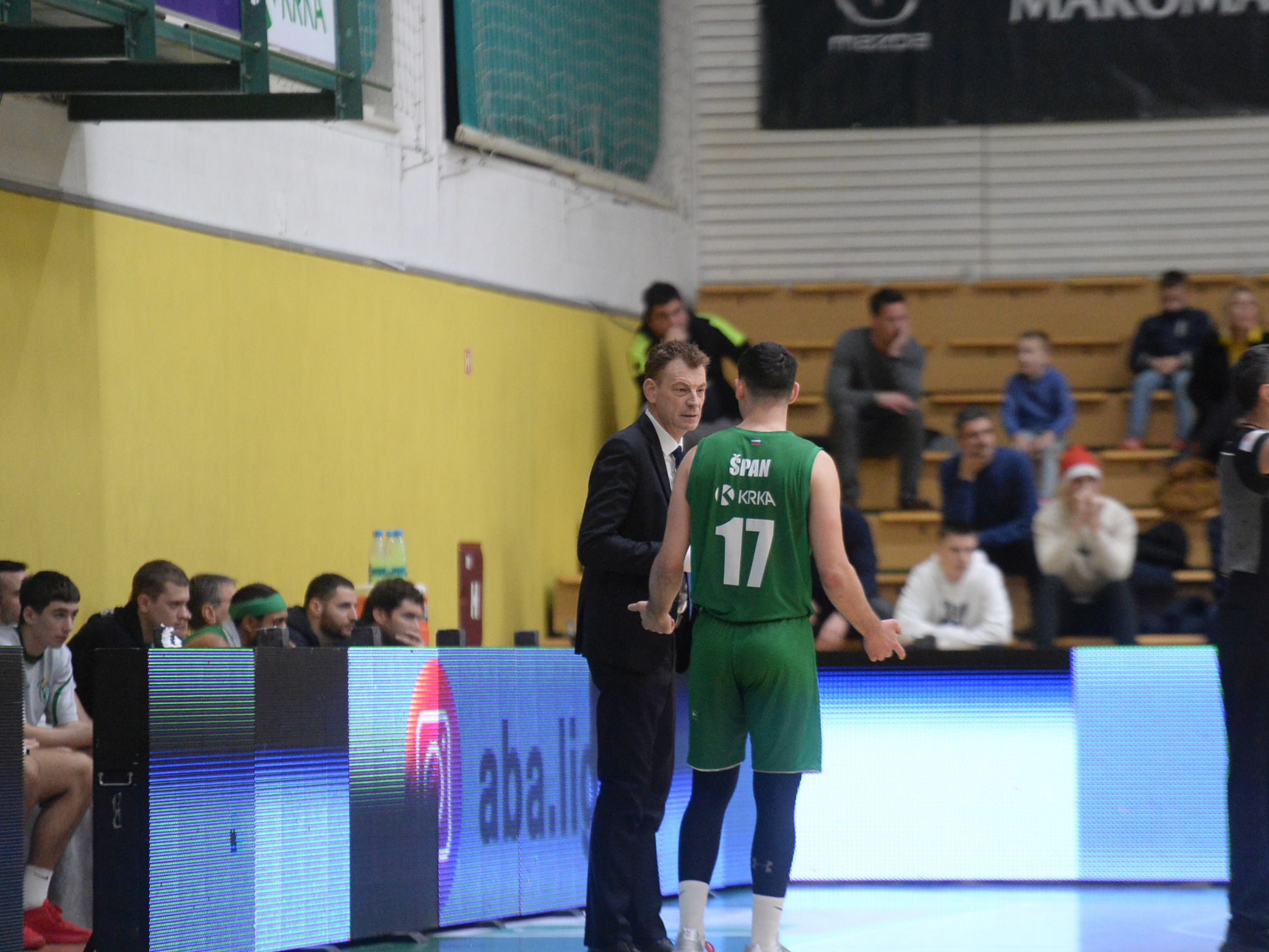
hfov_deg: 8.6
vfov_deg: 6.4
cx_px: 721
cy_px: 491
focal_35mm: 231
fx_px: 8469
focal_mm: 200
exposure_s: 1/1000
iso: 6400
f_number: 2.8
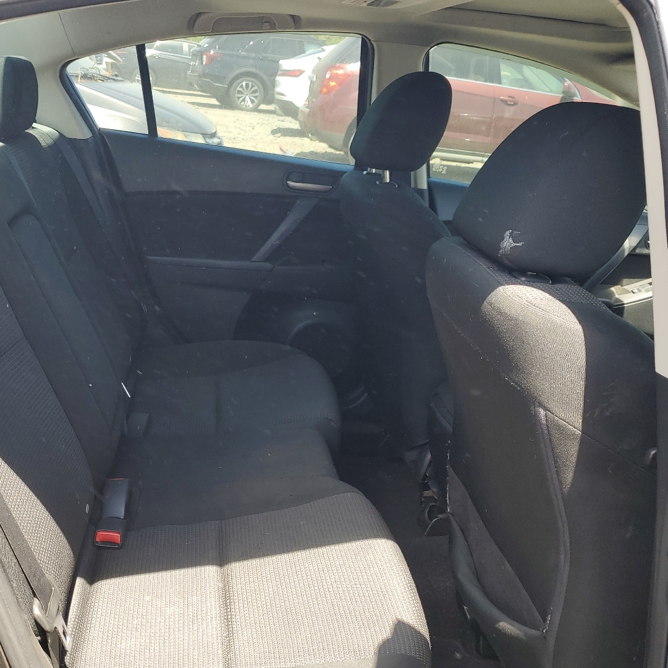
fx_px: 742
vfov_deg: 48.4
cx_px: 235
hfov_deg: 47.8
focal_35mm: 34
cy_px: 346
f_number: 1.5
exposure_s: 1/238
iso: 50
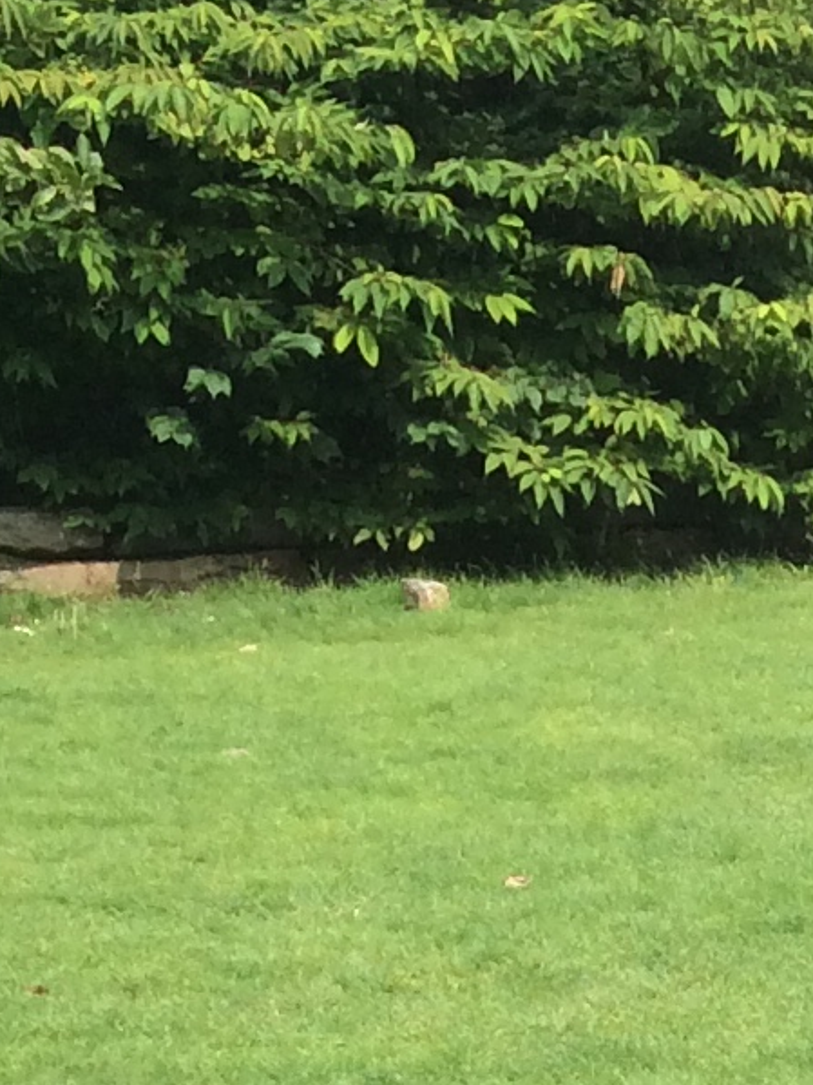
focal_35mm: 158
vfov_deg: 10.8
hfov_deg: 8.8
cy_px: 2529
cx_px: 1740
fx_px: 4950
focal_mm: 4.15
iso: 32
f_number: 2.2
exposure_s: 1/892
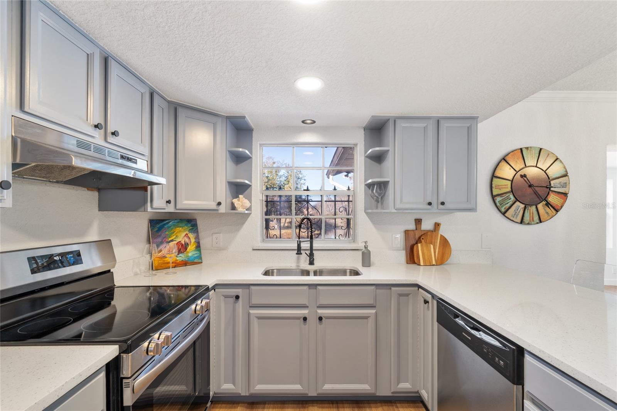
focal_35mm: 16
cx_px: 308
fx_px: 274
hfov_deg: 96.7
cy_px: 206
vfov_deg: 73.7
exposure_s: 1/3
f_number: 8
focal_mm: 16
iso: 500
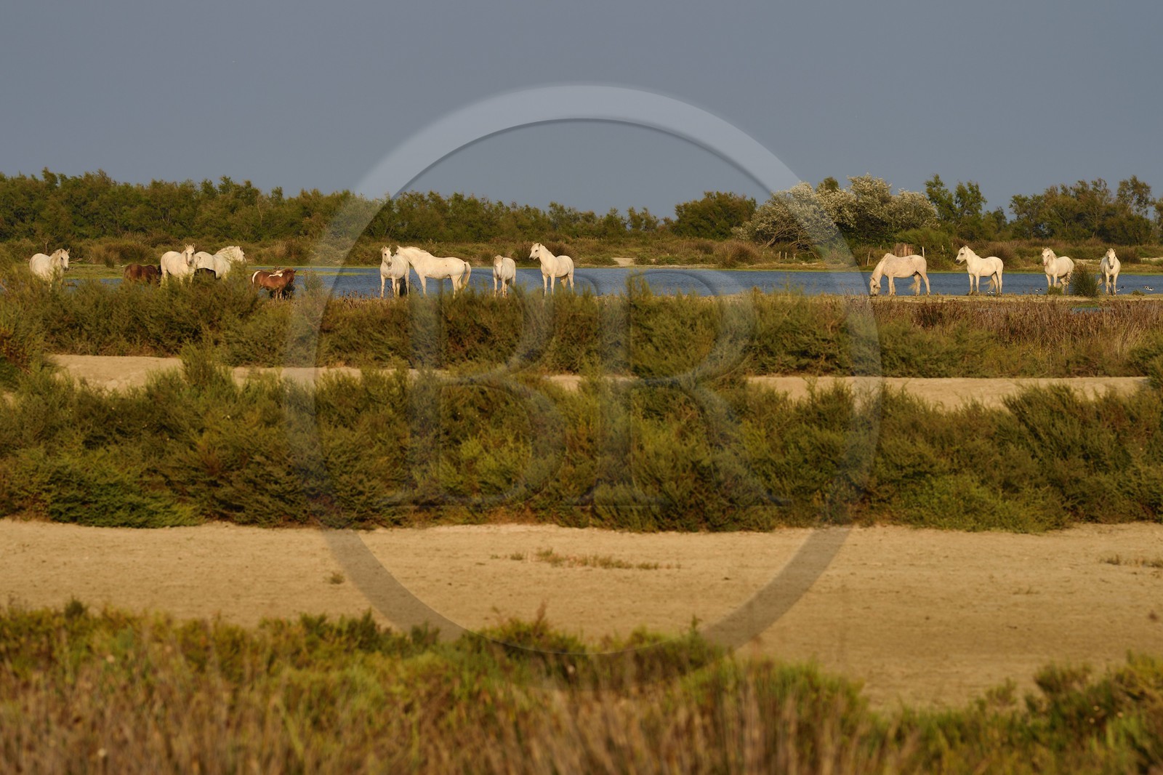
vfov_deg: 6.9
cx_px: 582
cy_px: 388
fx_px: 6459
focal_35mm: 200
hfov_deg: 10.3
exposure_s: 1/320
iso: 200
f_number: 8
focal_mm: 200
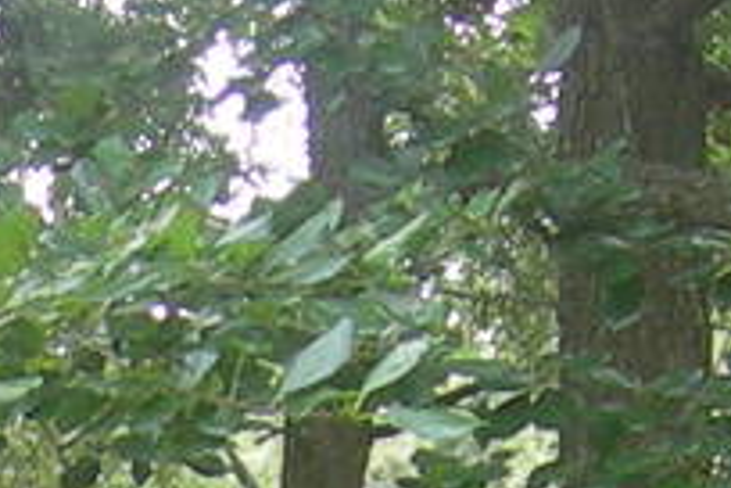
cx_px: -760
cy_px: 1909
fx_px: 6294
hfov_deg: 6.4
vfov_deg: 4.1
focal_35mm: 310
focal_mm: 7.8
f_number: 2.8
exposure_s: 1/77
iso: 50
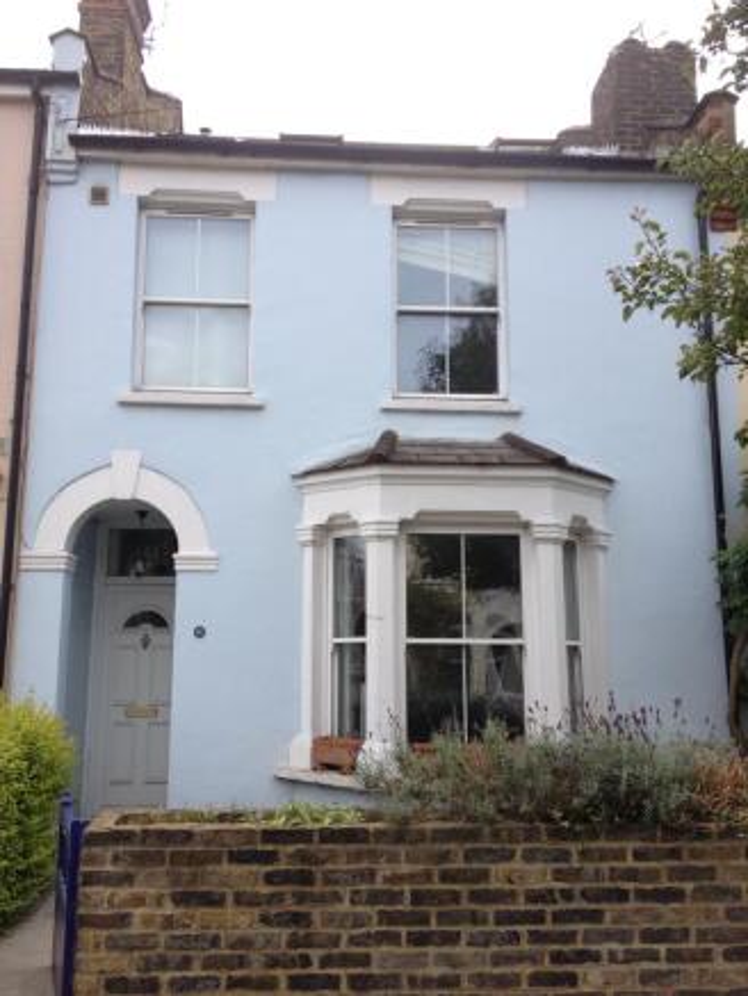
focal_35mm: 35
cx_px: 374
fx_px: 1008
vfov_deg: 52.6
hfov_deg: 40.7
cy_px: 498
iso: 50
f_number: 2.4
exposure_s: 1/736
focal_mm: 4.28
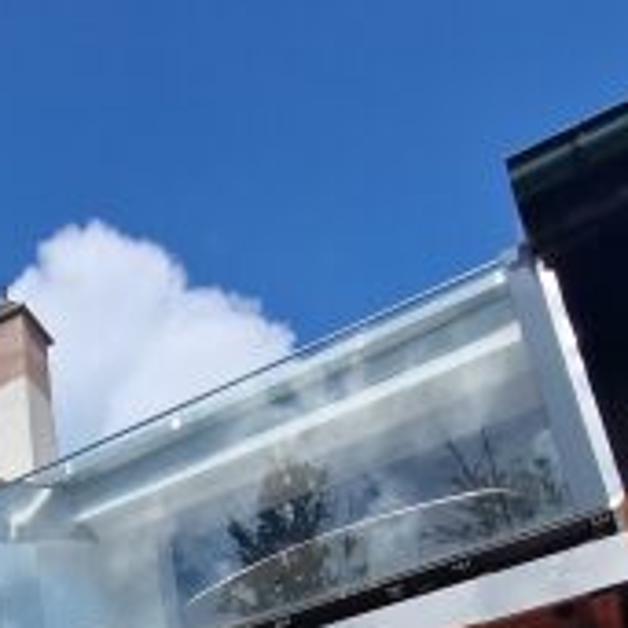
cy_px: 777
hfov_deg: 33.1
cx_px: 4
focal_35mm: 47
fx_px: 965
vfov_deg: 30.1
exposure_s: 1/2912
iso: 50
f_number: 2.2
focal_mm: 2.2
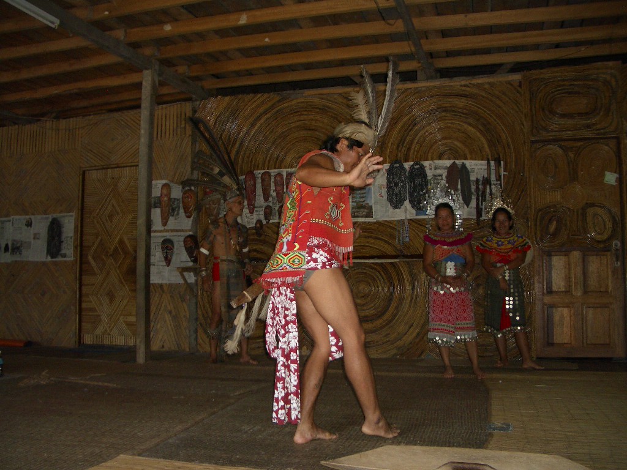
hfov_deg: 52.6
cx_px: 314
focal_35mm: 35
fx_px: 634
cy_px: 235
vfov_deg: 40.7
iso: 100
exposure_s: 1/60
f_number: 2.6
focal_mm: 5.8
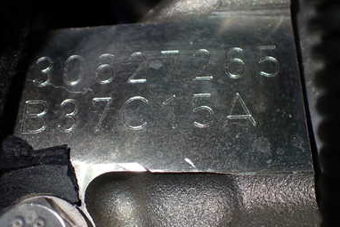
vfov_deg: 27.5
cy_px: 121
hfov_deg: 40.3
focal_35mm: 49
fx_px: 463
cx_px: 164
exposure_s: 1/125
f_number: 2.3
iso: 160
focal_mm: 5.4
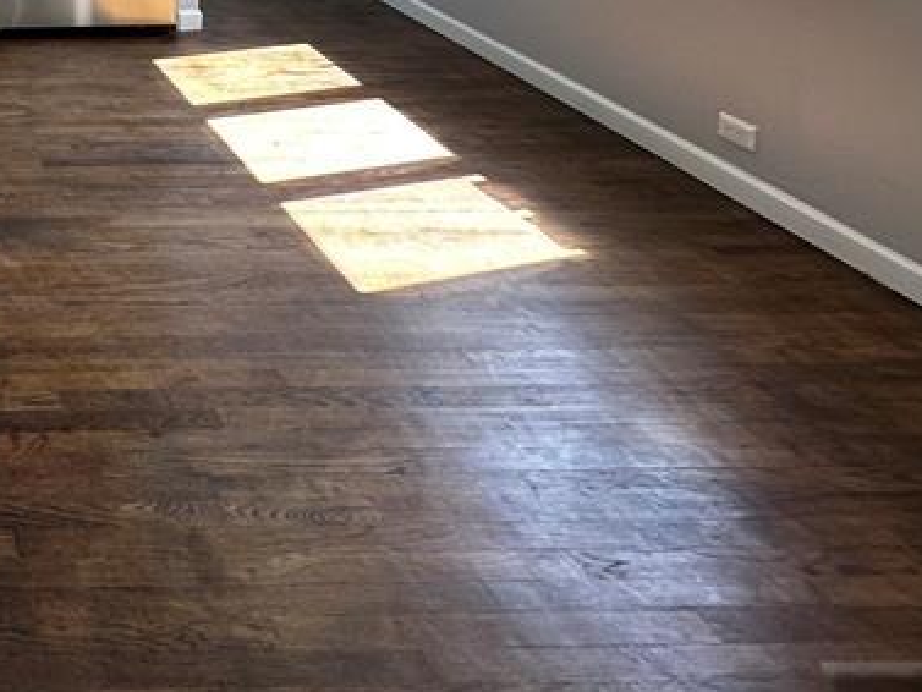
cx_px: -183
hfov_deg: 37.2
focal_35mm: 38
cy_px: -159
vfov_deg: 31.1
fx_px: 1012
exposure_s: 1/120
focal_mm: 2.22
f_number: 2.2
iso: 100
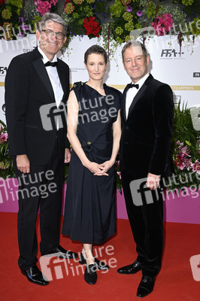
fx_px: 401
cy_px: 150
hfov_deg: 28.0
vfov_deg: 41.1
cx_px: 100
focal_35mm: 48
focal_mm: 48
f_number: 6.3
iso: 640
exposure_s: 1/250
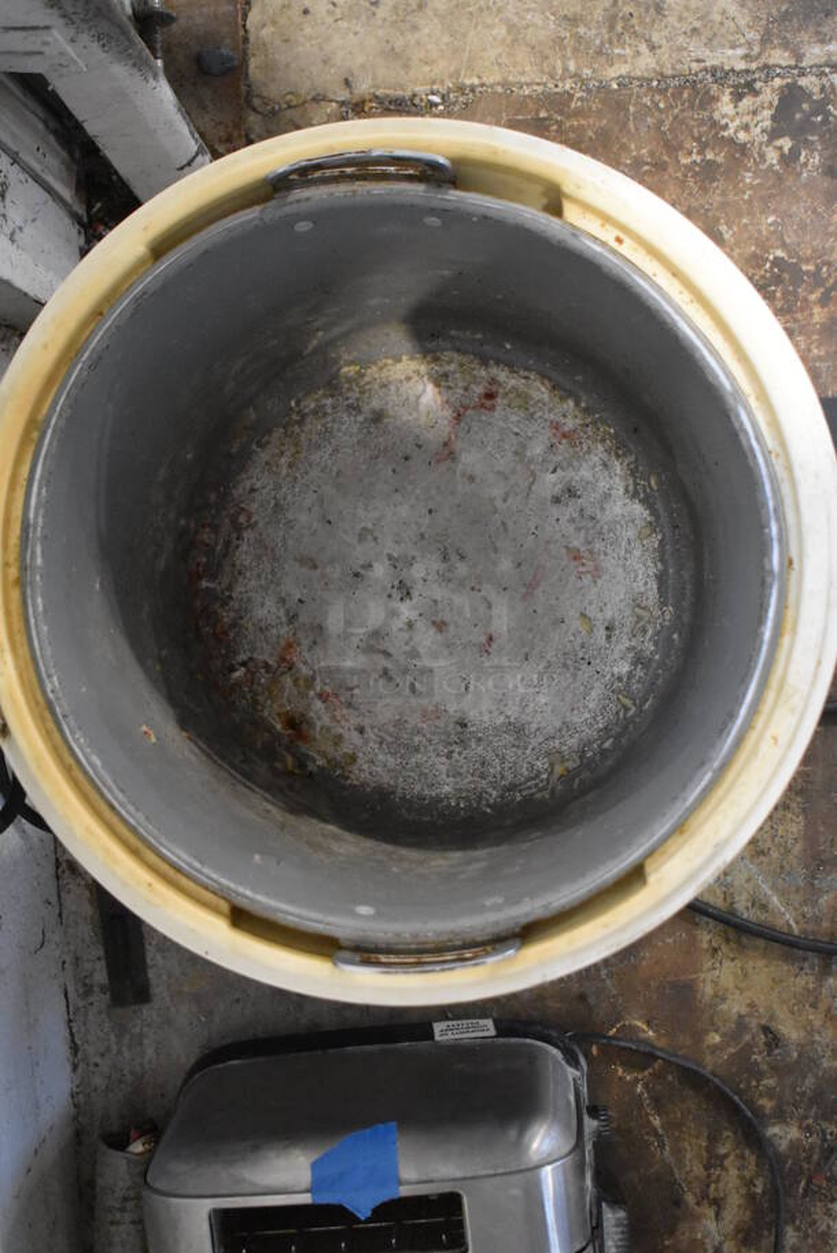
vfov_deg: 44.9
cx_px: 418
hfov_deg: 30.9
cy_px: 626
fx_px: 1515
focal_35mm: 44
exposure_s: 1/125
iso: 5600
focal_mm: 29
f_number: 4.2
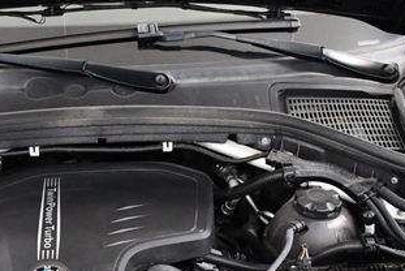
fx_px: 833
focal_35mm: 74
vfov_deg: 18.2
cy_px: 235
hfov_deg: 27.1
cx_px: 120
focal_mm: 18
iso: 3200
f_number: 3.5
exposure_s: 1/125
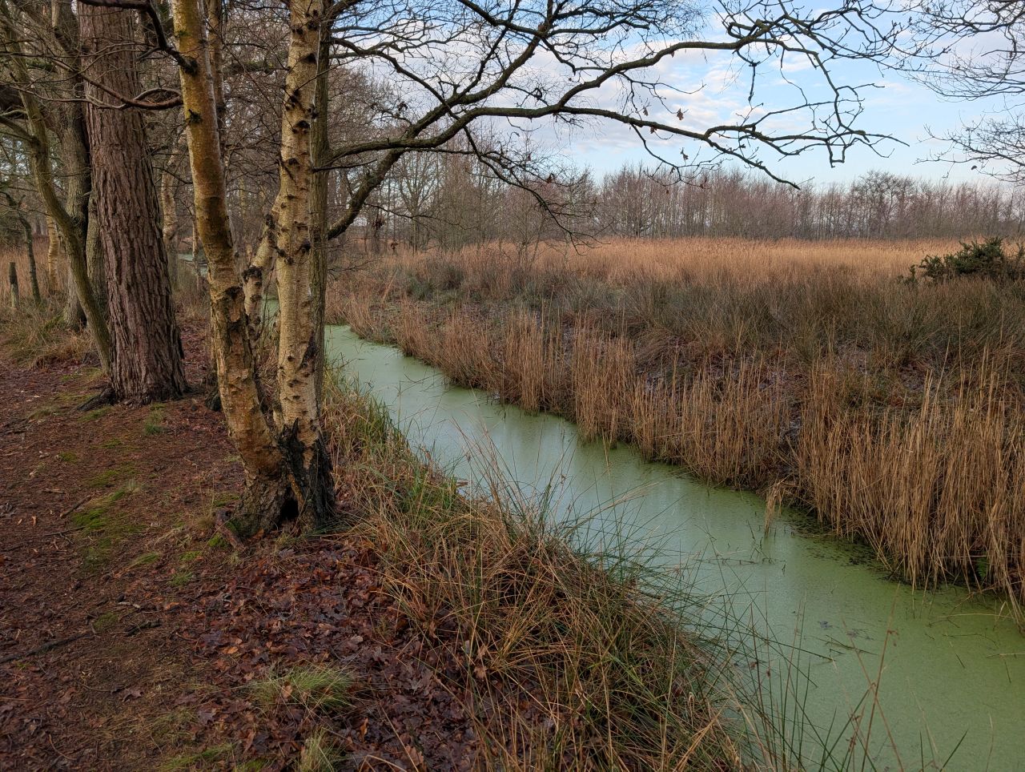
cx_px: 512
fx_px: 712
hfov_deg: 71.5
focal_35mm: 24
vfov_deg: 56.9
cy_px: 386
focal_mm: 6.9
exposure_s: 1/345
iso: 21
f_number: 1.68
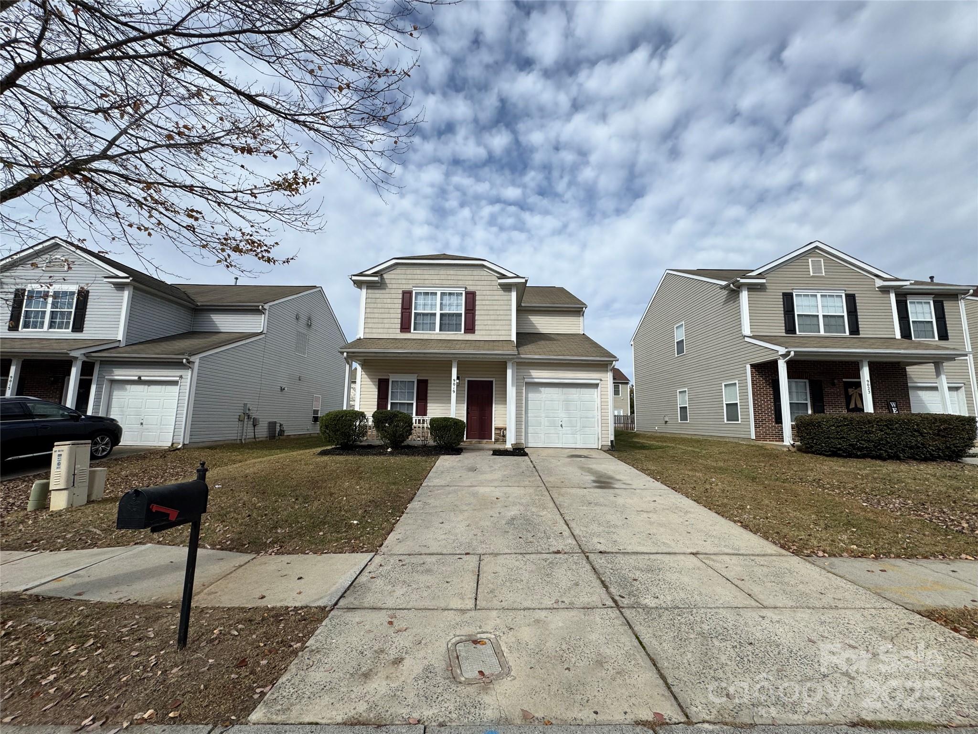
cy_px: 367
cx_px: 489
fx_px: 396
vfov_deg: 85.7
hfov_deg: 102.1
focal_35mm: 14
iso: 50
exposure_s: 1/3106
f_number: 2.2
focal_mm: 2.22
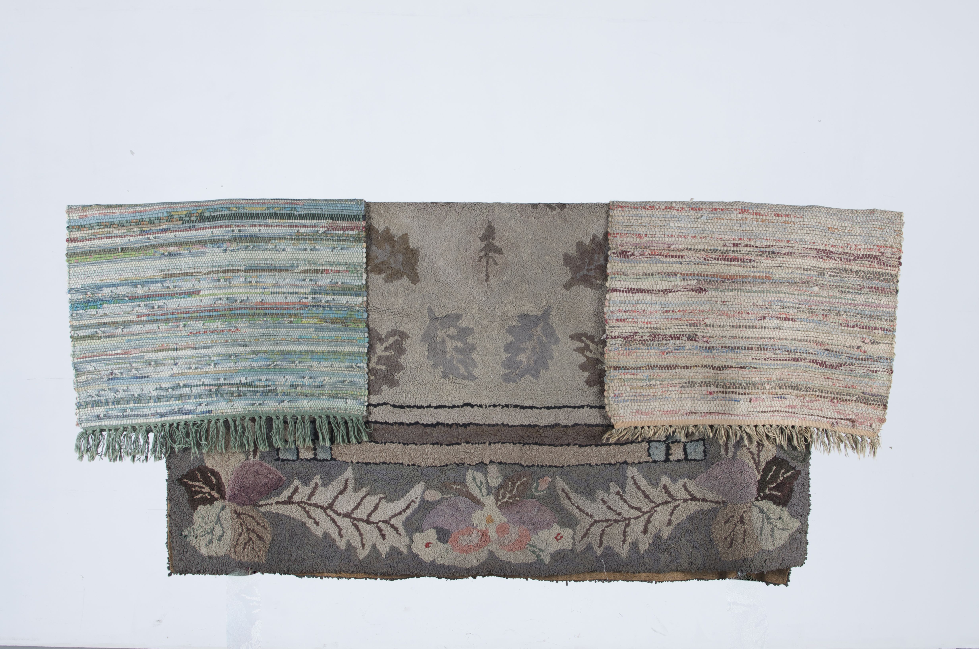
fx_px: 1425
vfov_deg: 25.6
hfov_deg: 37.9
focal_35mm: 52
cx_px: 490
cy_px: 324
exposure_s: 1/125
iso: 100
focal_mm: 35
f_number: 6.3
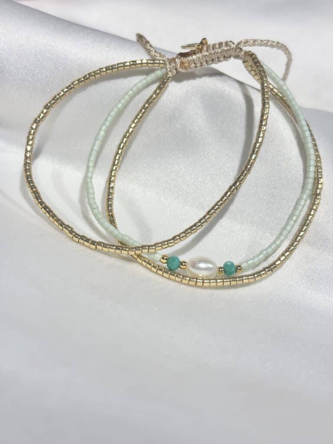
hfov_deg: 28.0
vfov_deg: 36.8
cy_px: 222
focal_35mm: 52
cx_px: 166
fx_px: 667
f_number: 1.6
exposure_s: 1/380
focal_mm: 5.96
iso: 32
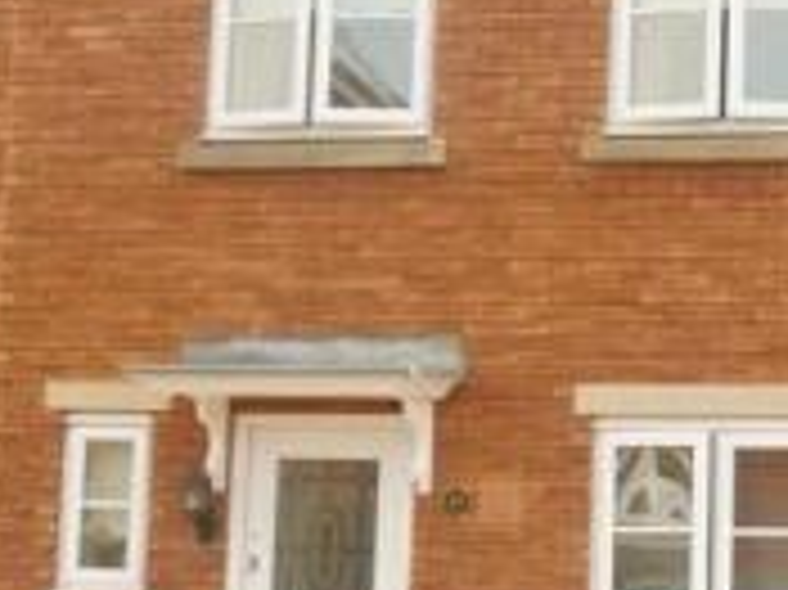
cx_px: 894
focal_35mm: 120
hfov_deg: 15.9
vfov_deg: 12.3
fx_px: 2730
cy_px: 200
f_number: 3.7
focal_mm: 5.8
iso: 100
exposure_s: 1/400
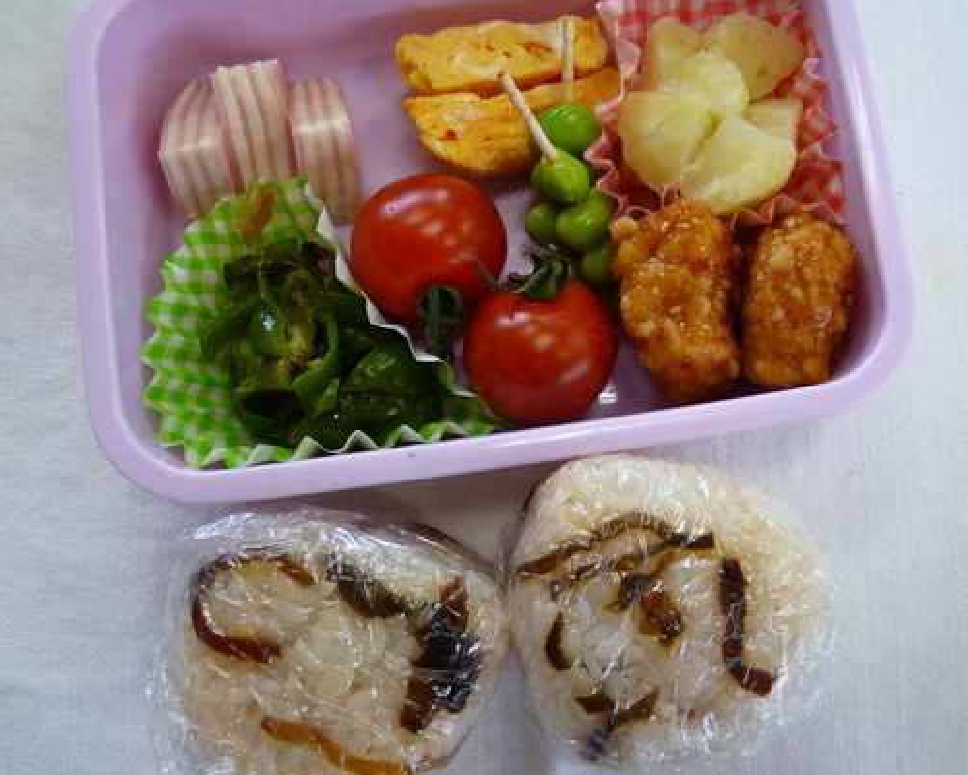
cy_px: 368
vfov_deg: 48.5
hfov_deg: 58.5
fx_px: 859
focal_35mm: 30
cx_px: 556
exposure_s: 1/60
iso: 125
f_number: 2.2
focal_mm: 4.3
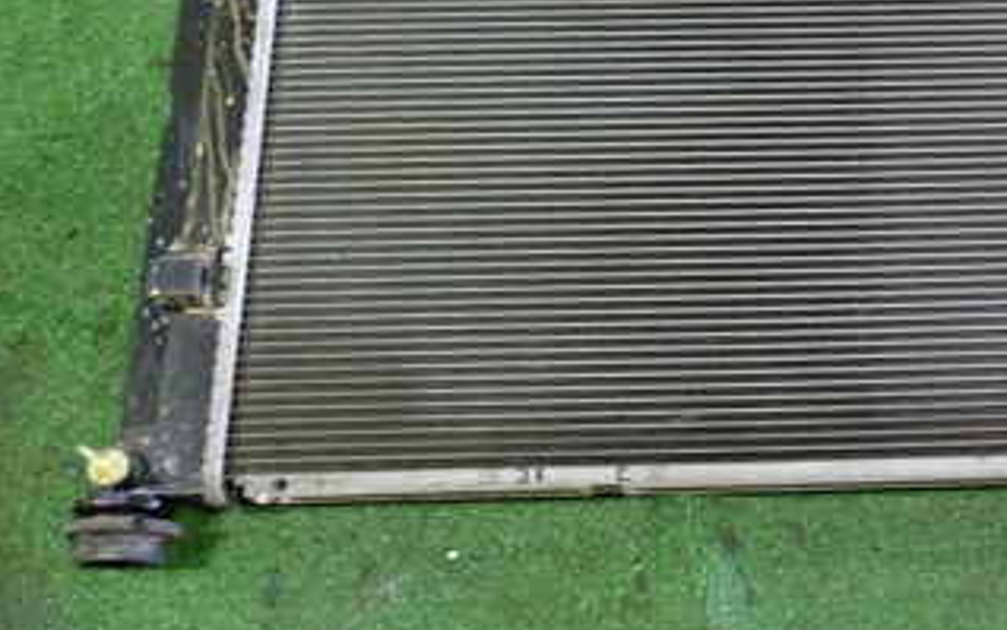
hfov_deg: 32.4
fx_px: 1647
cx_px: 896
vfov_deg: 21.4
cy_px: 146
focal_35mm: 60
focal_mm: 5.4
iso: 640
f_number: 2.3
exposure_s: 1/30
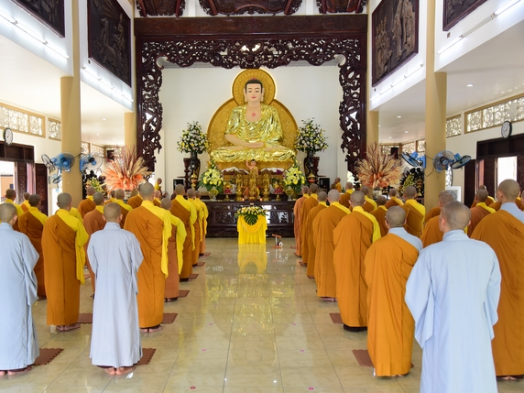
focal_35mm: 35
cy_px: 198
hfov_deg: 52.6
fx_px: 530
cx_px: 238
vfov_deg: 40.7
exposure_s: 1/80
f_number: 5
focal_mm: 32
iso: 1250
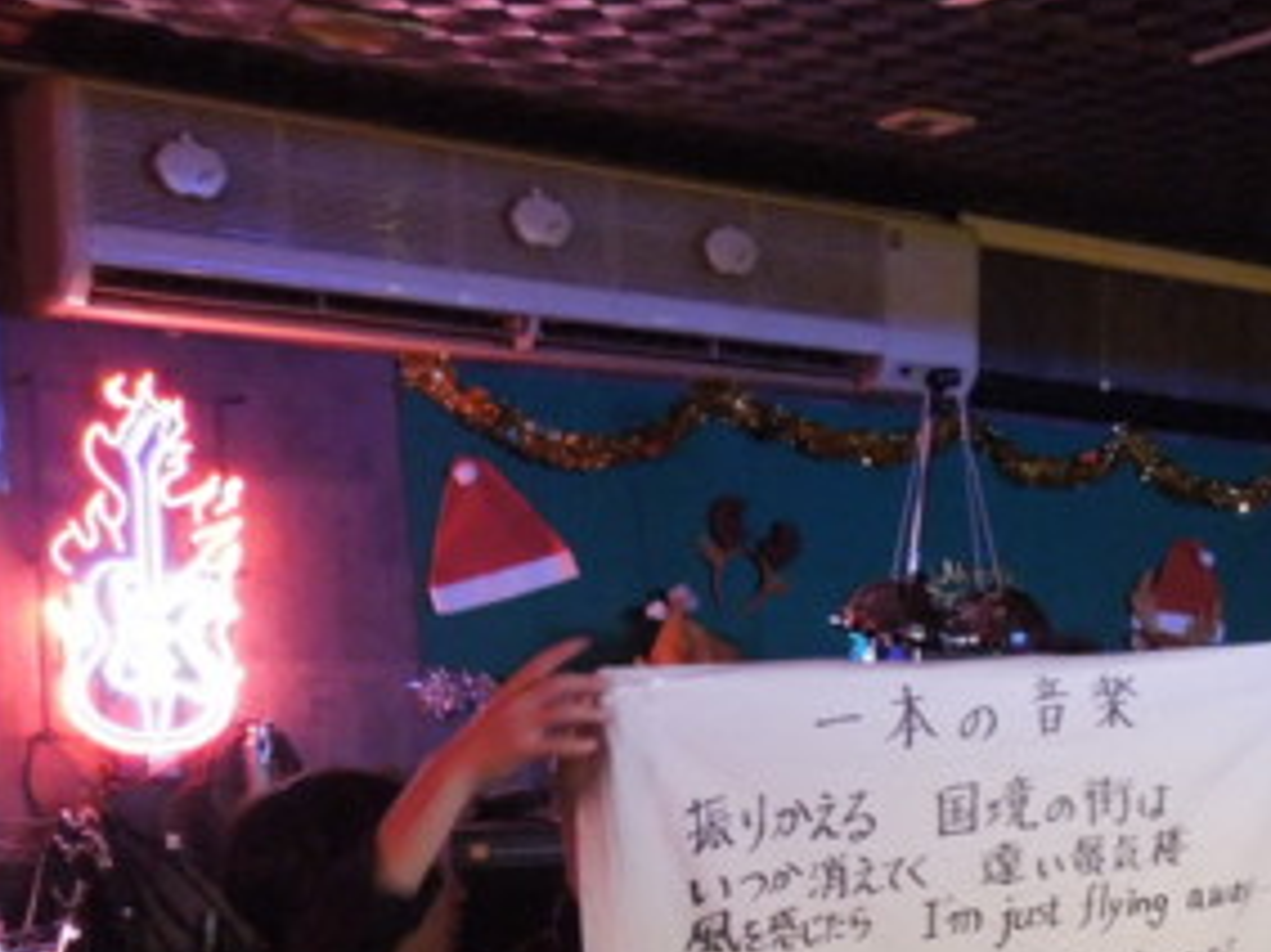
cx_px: 1118
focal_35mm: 53
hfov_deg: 34.4
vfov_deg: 26.1
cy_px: 948
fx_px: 1945
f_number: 3.3
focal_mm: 4.5
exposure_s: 1/30
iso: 1100
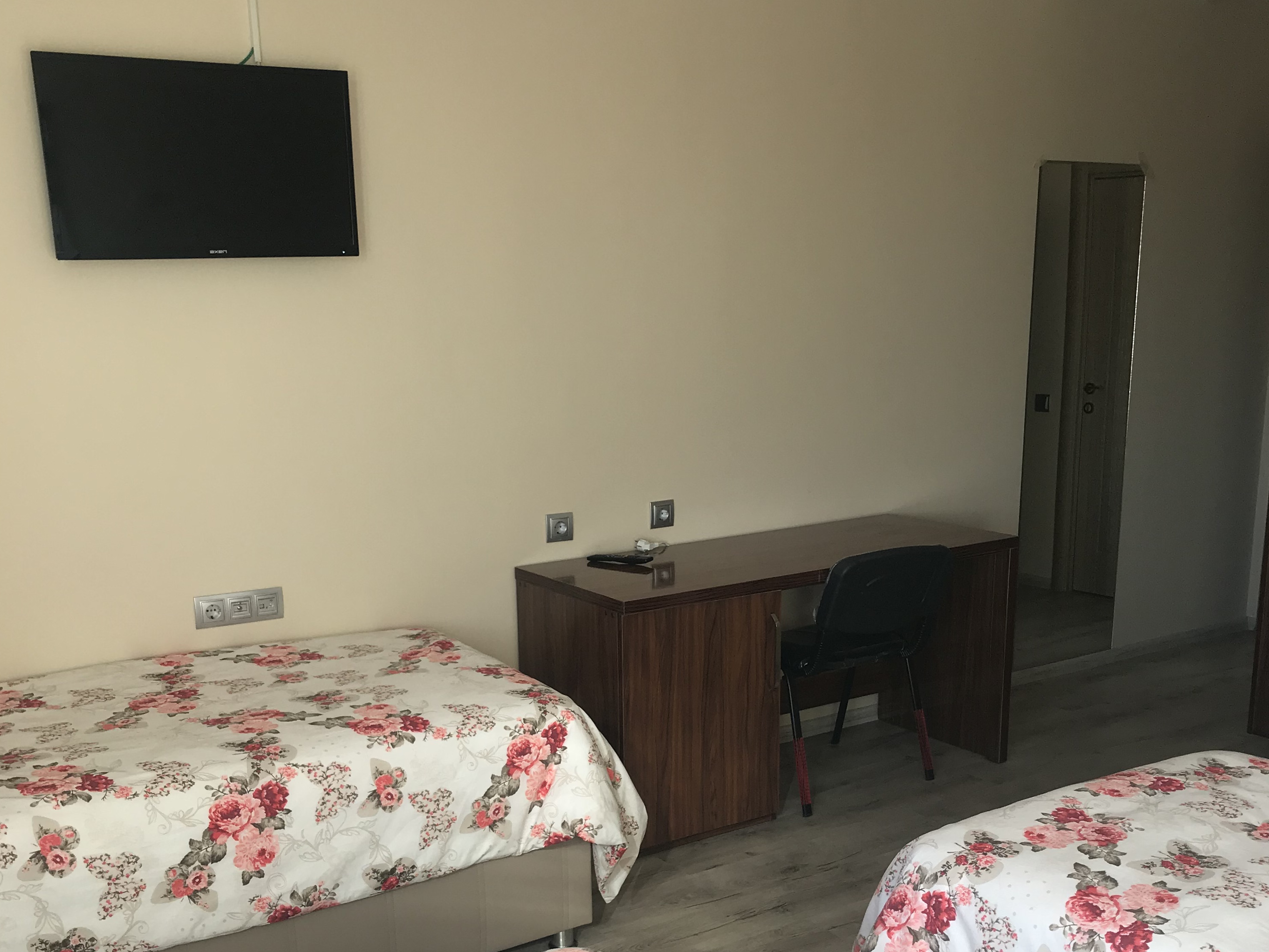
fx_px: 1393
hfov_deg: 49.0
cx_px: 640
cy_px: 670
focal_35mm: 38
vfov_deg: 37.1
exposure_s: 1/108
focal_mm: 3.99
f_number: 1.8
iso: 20
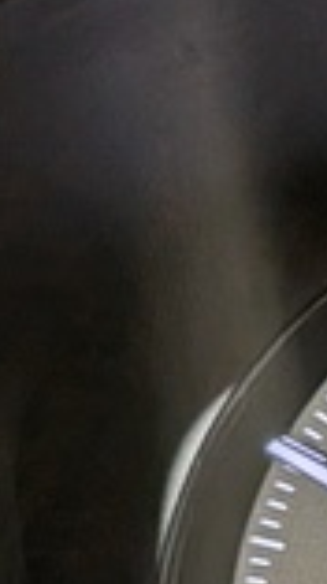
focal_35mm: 171
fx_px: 2643
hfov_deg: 5.8
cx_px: 1423
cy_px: 554
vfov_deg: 12.5
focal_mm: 4.53
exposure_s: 1/71.1
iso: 31
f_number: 1.7
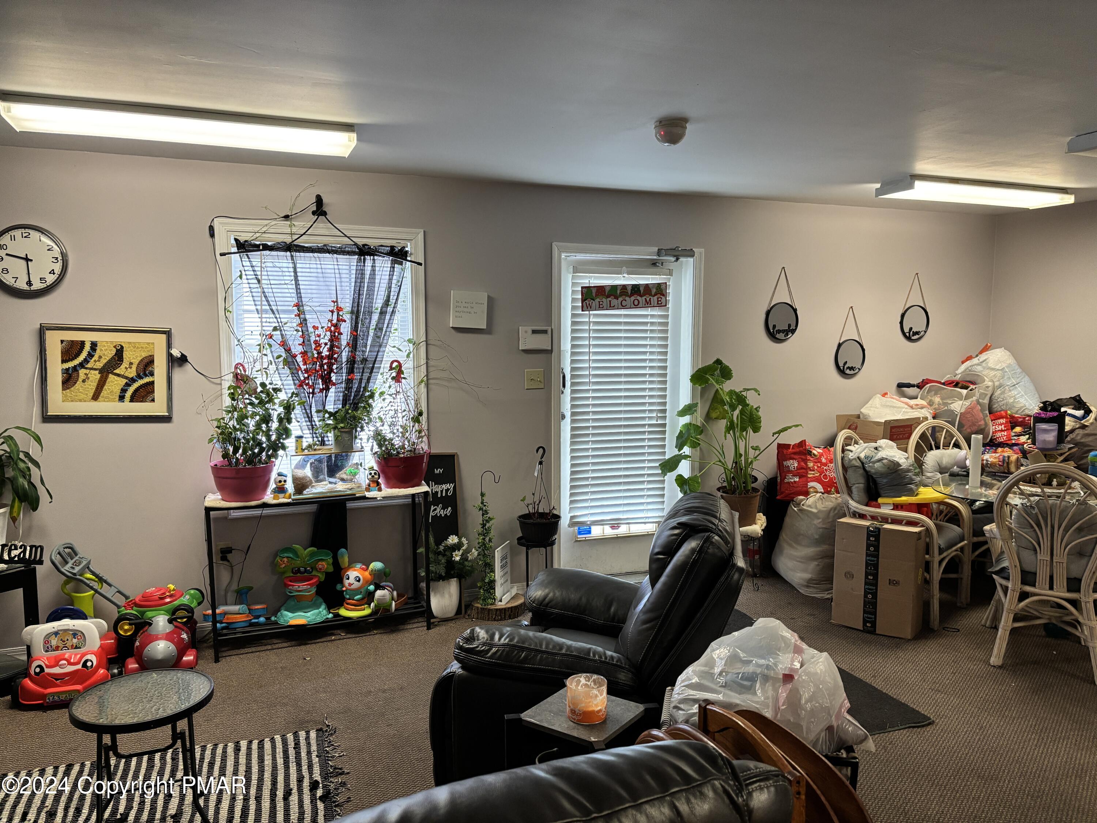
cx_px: 548
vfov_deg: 53.1
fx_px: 824
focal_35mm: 26
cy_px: 412
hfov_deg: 67.3
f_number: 1.6
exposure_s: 1/60
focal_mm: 5.96
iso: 250
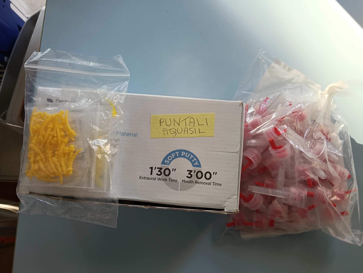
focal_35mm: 27
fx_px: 284
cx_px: 182
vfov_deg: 51.5
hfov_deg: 65.2
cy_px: 136
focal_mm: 3.98
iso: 125
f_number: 1.8
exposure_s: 1/33.3
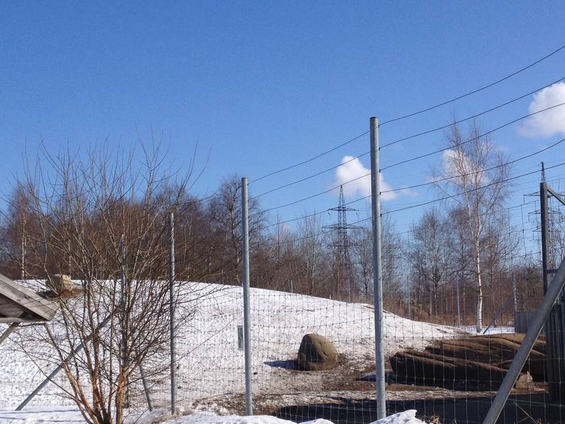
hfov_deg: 29.8
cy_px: 246
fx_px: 1061
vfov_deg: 22.6
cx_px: 305
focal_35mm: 65
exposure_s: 1/3067
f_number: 2.4
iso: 50
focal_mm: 4.28
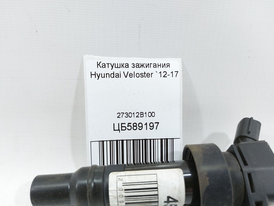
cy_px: 103
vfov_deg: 56.8
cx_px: 137
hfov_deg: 71.6
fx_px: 190
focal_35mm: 24
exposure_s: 1/50
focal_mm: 5.23
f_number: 1.8
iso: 80
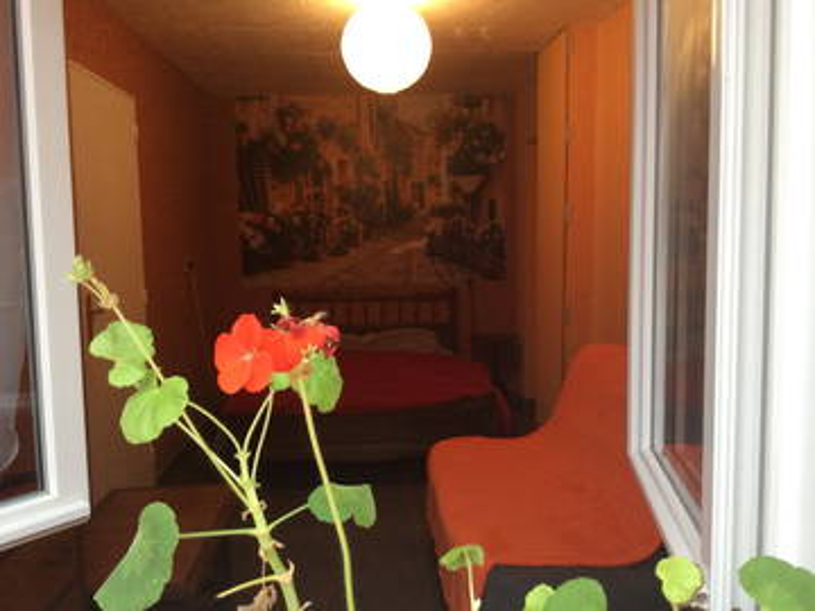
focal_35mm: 32
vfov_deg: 44.2
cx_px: 408
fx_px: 753
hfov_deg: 56.8
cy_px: 306
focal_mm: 3.3
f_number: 2.4
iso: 100
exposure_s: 1/25
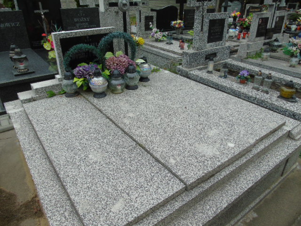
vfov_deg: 54.9
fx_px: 217
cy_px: 113
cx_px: 150
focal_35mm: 25
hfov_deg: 69.4
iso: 80
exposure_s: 1/320
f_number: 3.4
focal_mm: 4.4
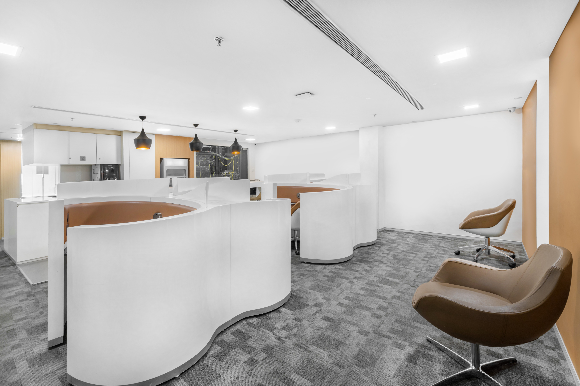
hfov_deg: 96.8
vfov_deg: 73.7
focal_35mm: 16
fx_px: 258
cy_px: 193
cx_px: 290
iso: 400
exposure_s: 1/15
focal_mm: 16
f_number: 11
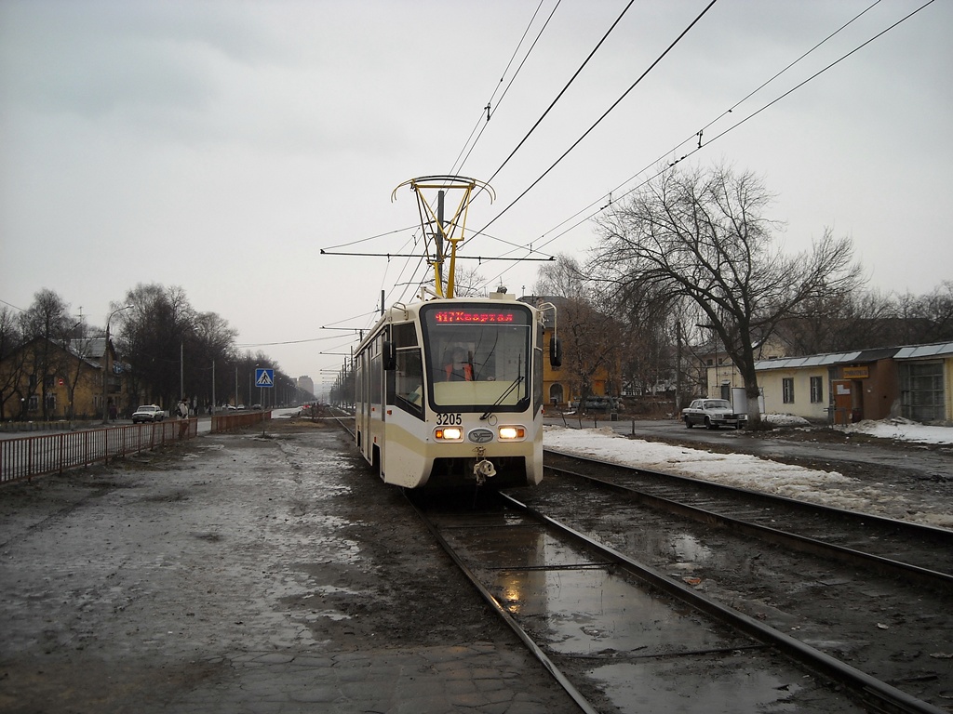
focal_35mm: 35
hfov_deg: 52.6
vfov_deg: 40.7
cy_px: 357
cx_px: 476
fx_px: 964
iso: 64
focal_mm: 5.7
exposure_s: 1/161
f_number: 2.8
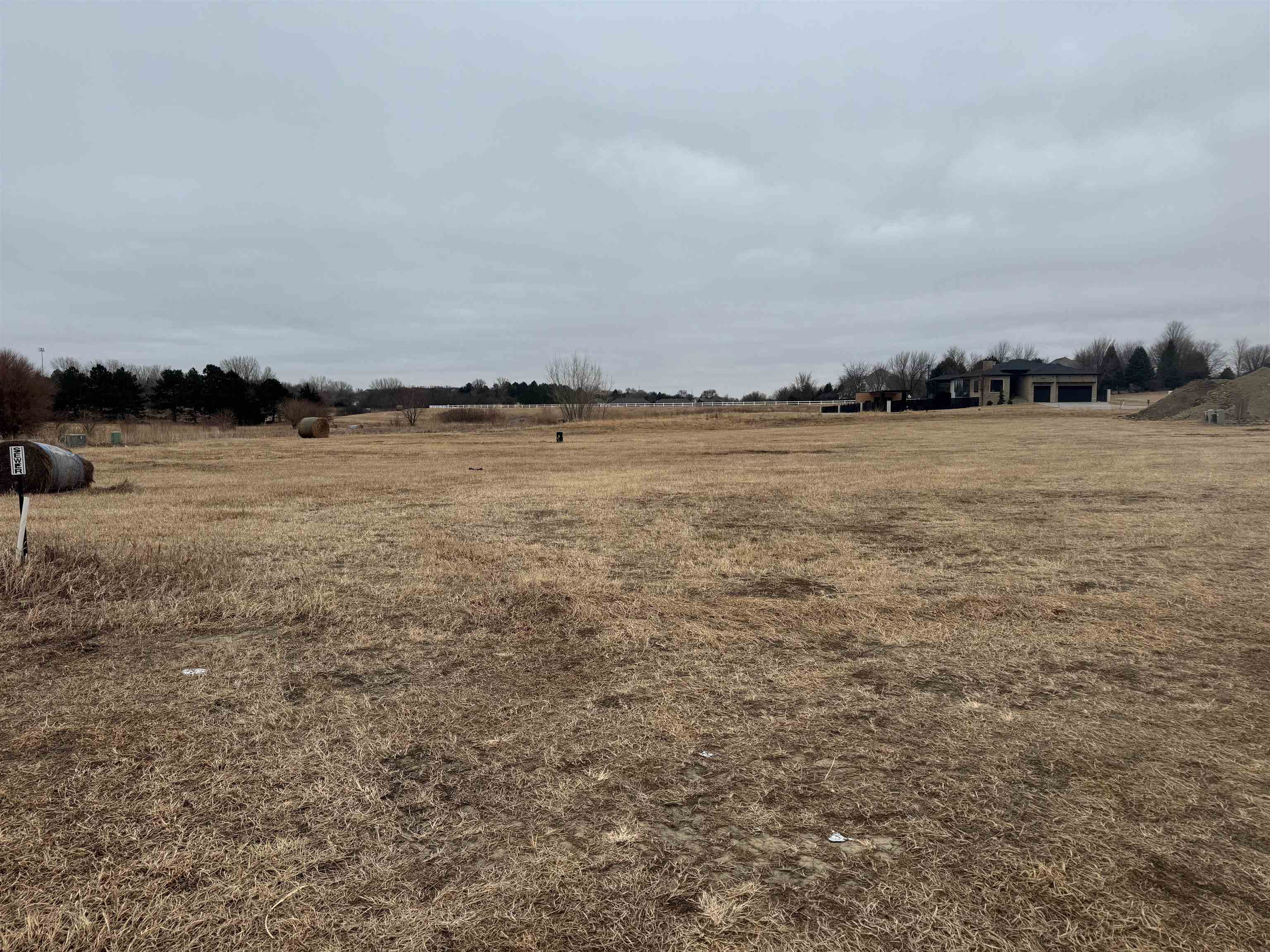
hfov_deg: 71.6
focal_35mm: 24
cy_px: 476
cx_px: 635
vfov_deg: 56.8
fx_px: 881
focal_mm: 6.76
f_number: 1.78
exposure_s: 1/4950
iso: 80
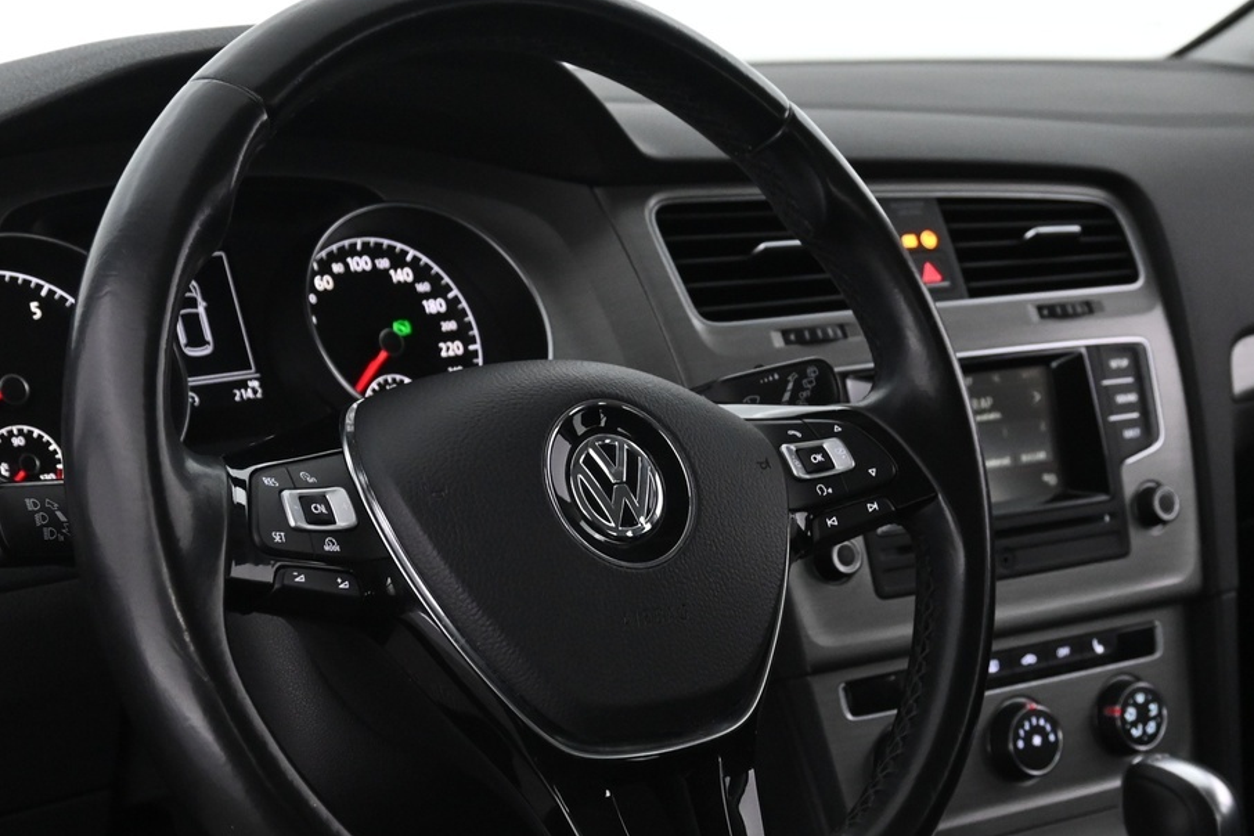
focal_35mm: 59
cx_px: 556
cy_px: 621
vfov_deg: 22.8
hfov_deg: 33.9
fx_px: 2055
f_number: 4
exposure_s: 1/40
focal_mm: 22
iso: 1800
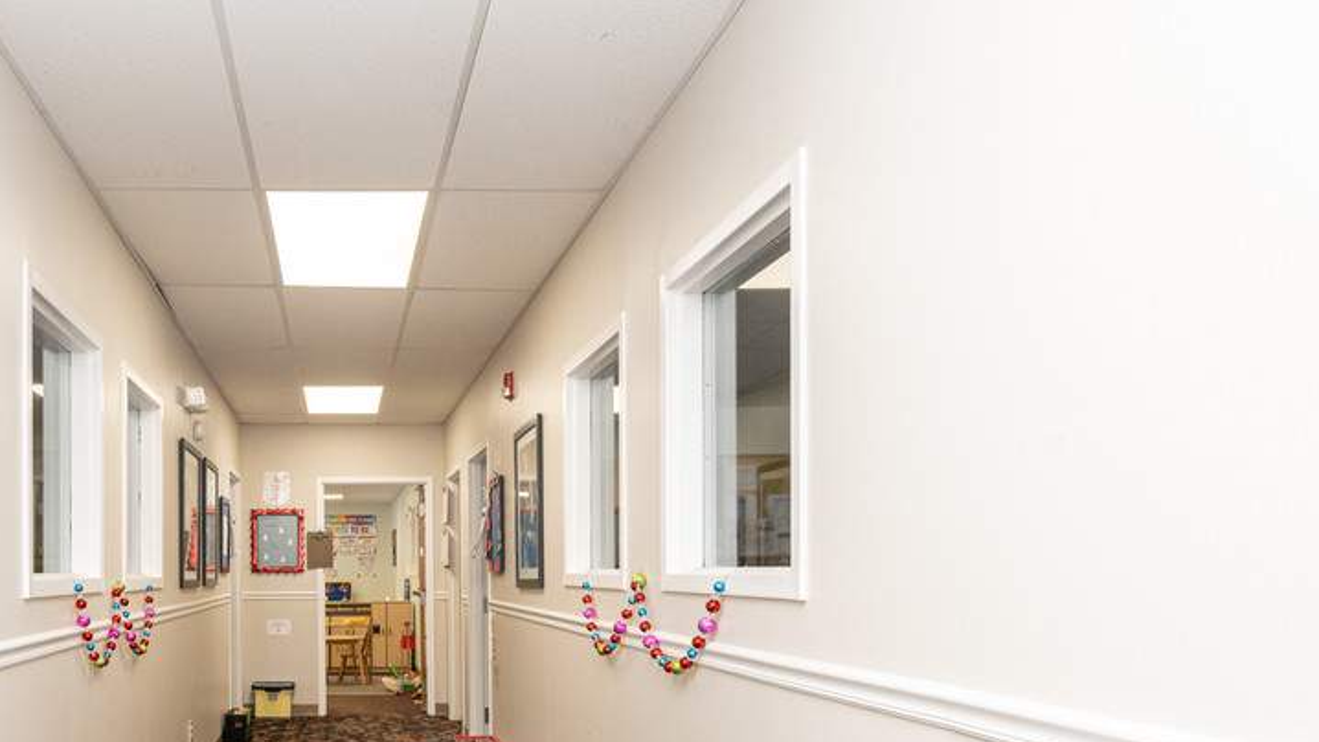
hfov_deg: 63.0
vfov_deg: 38.7
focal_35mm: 29
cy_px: 602
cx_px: 353
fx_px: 1010
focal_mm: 16.5
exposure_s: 1/60
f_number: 8
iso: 400
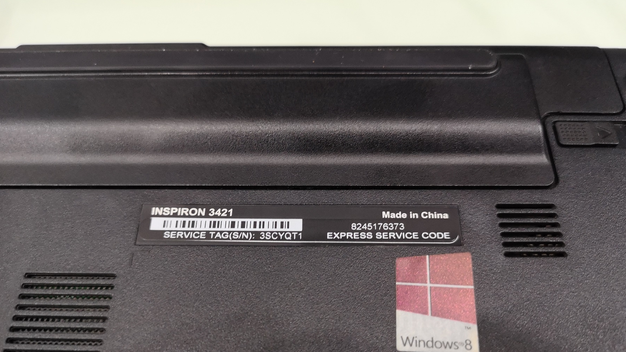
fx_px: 498
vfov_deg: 38.7
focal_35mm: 30
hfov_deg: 64.3
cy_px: 220
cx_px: 312
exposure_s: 1/50
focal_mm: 3.95
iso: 400
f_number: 1.8
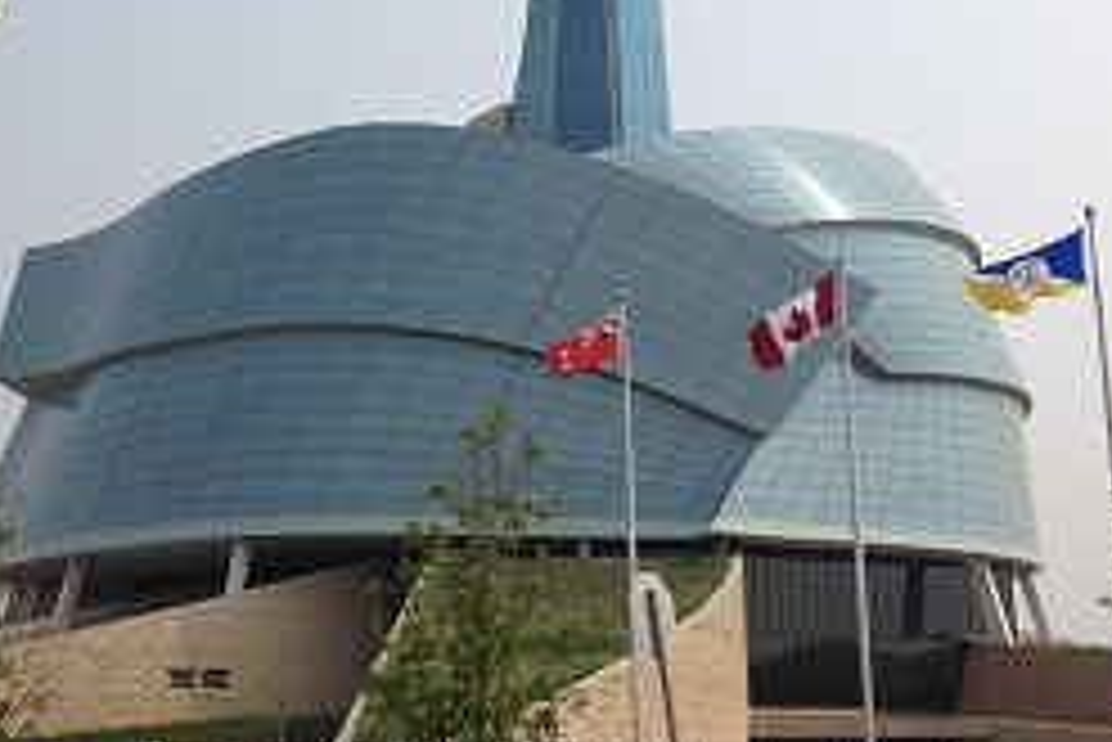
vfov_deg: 22.9
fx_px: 1823
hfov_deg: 33.9
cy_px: 234
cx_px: 558
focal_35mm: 59
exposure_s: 1/3067
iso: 50
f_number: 2.4
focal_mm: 4.28
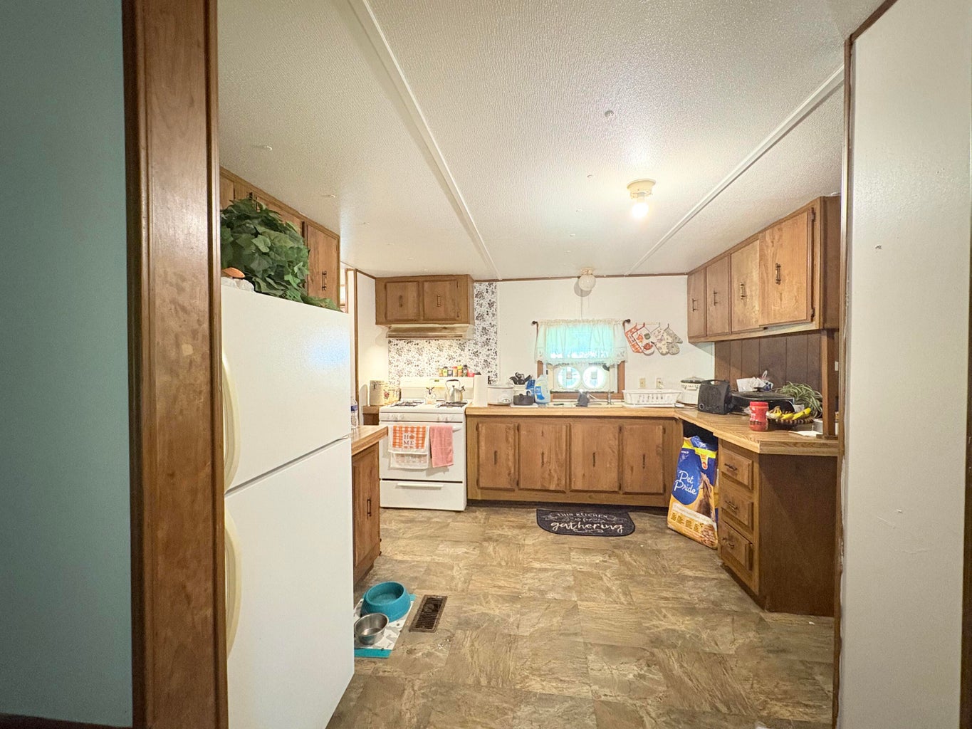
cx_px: 486
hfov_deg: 102.1
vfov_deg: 85.7
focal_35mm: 14
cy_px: 364
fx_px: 393
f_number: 2.2
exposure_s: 1/60
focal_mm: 2.22
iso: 500
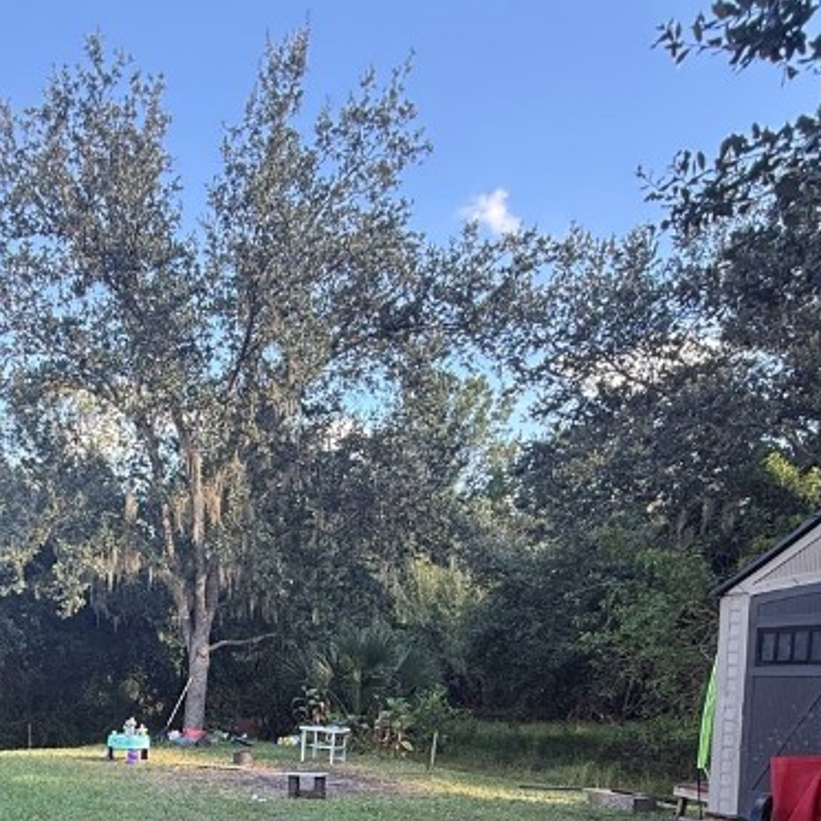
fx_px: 912
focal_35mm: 34
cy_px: 790
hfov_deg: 45.8
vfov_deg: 42.8
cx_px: 158
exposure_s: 1/99
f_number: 2.2
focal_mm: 2.22
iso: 64
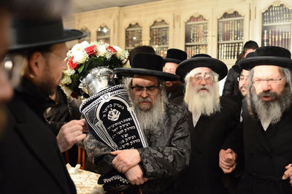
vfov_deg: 37.8
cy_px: 97
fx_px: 284
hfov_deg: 54.5
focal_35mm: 35
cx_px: 146
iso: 3200
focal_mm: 35
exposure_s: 1/200
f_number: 2.8
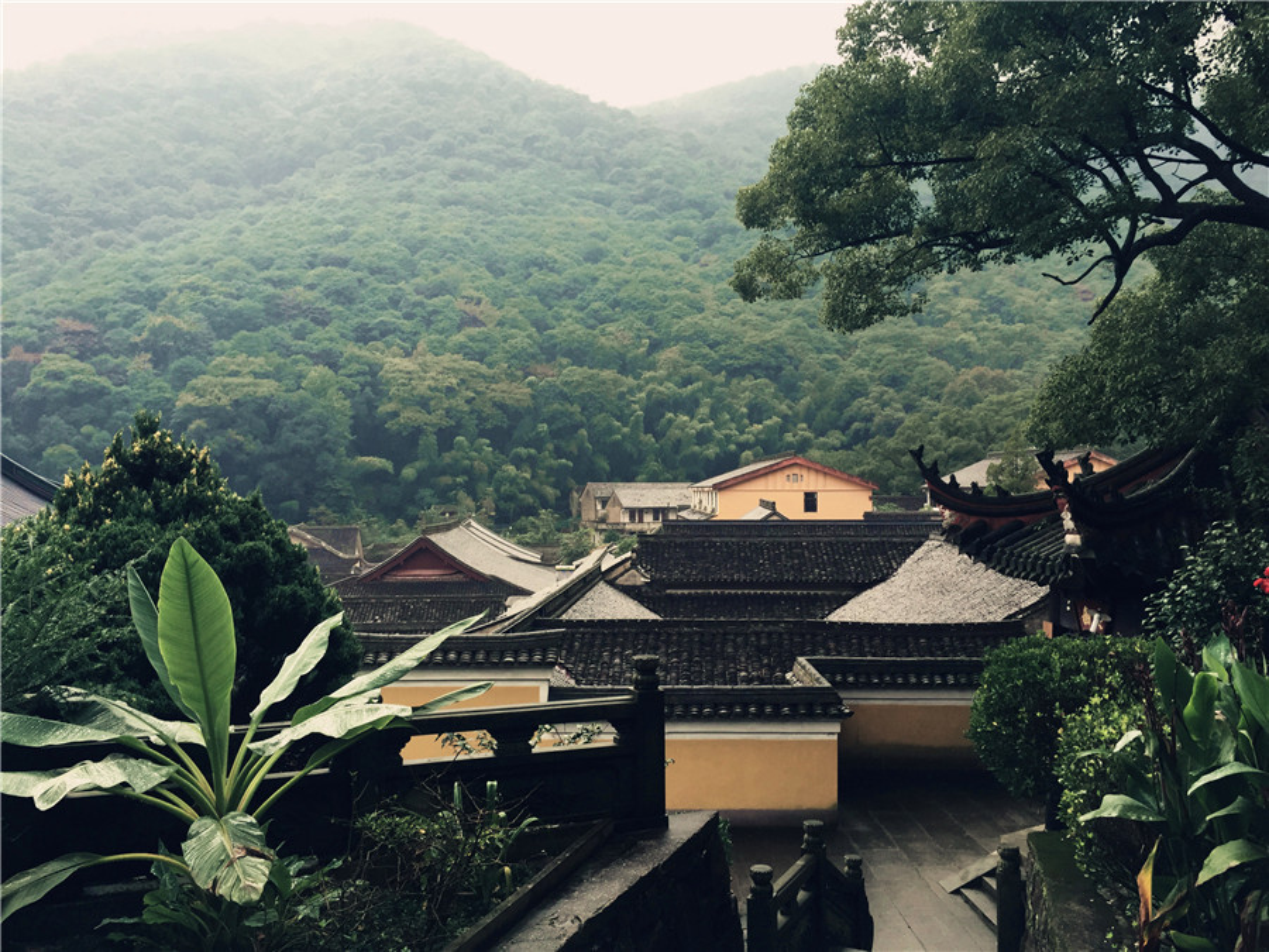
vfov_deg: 48.2
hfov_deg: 61.7
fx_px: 1063
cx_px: 634
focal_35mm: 29
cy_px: 476
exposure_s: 1/120
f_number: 2.2
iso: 50
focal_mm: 4.15
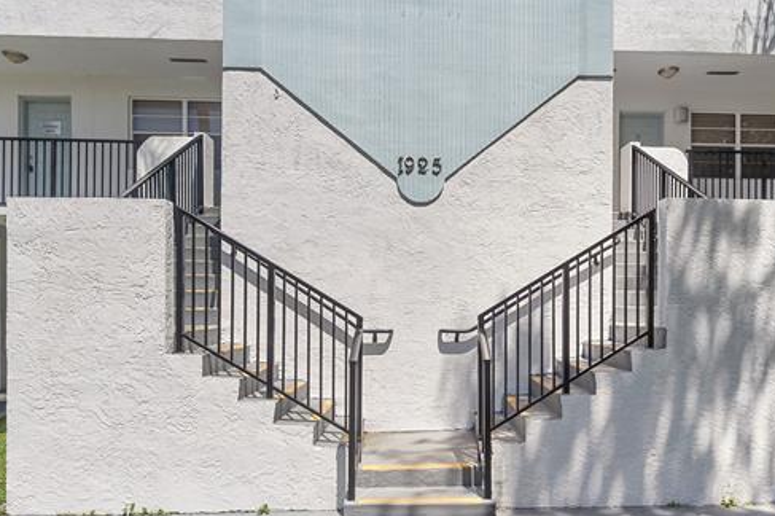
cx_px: 439
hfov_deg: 75.8
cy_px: 310
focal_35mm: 23
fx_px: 495
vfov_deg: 54.6
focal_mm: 14
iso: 160
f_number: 4.5
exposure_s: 1/250
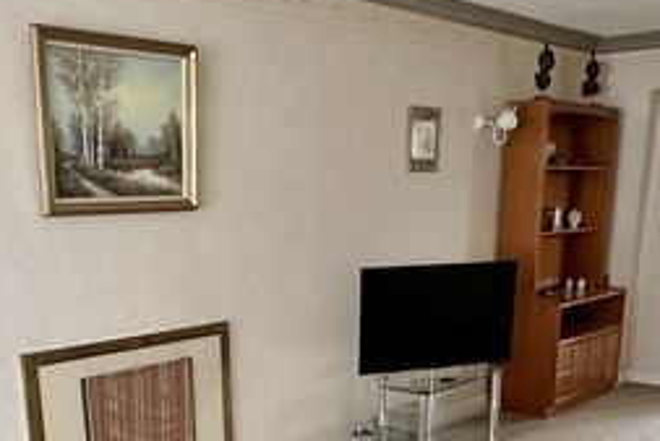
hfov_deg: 42.6
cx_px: 284
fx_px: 844
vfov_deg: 27.4
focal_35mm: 46
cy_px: 451
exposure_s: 1/99
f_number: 2.2
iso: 320
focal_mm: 2.22
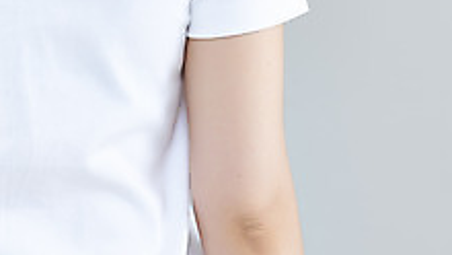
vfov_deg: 2.7
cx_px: 20
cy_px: 123
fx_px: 5480
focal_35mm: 457
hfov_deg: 4.7
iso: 100
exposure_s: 1/125
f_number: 16
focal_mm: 160
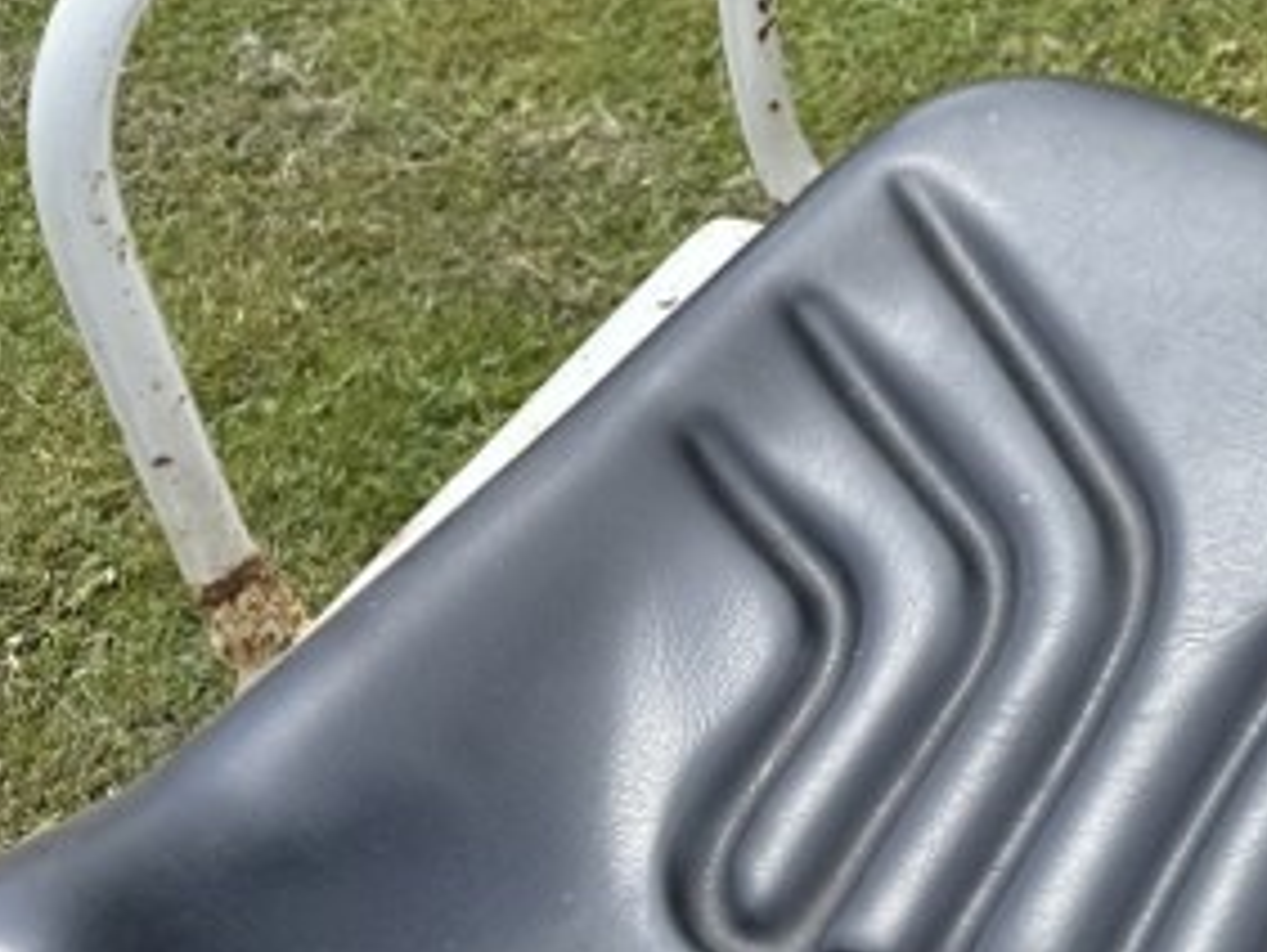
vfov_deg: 19.9
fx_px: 2491
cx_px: 1617
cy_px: -278
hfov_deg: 25.0
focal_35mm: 68
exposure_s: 1/1361
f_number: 1.78
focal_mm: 6.76
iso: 80
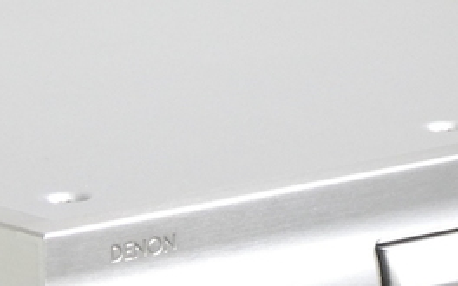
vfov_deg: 3.0
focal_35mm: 444
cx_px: 201
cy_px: 250
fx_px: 5542
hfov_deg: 4.7
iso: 200
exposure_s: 1/4
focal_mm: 20.6
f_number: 5.1
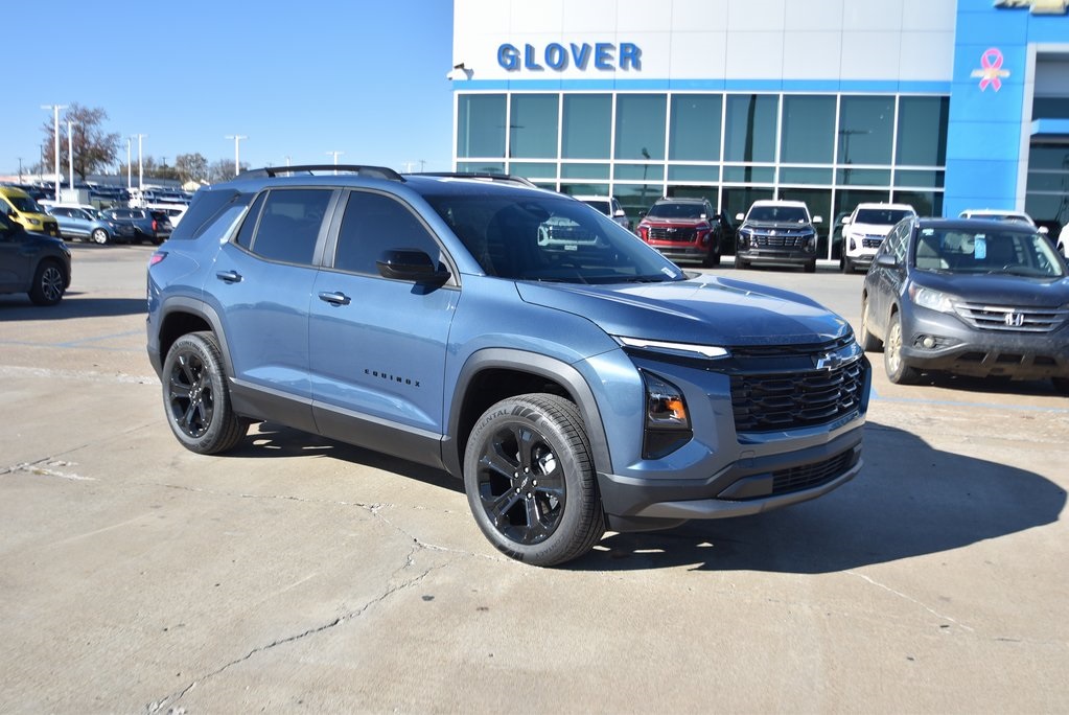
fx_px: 1070
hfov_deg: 53.1
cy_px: 358
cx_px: 534
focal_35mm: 36
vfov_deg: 36.9
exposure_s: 1/500
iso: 100
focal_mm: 24
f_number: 4.5
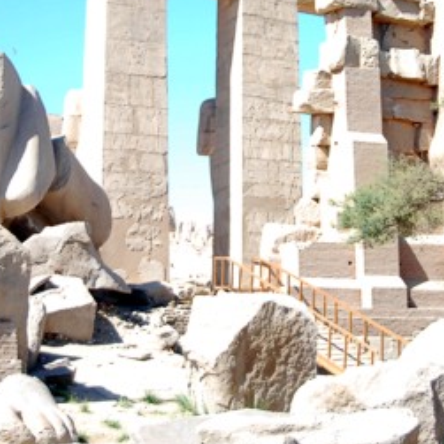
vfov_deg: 23.0
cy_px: 172
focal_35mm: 75
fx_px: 1088
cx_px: 202
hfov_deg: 23.1
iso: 200
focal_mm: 22
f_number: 5
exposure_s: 1/250
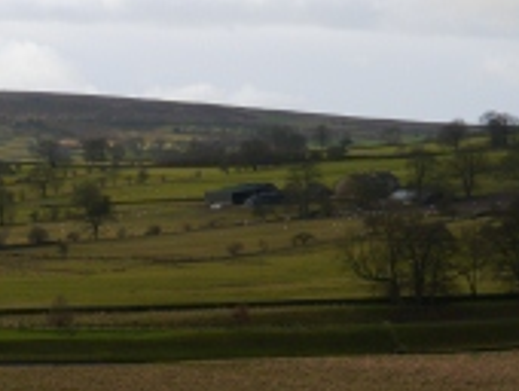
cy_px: 147
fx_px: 2132
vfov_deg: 10.5
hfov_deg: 13.6
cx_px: -76
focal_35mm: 142
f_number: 7.1
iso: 160
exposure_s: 1/200
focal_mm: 28
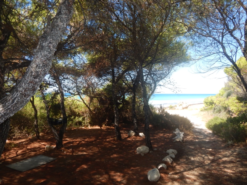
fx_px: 157
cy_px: 92
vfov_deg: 61.1
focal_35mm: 22
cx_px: 124
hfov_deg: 76.4
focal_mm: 4
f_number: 3
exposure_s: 1/500
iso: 125
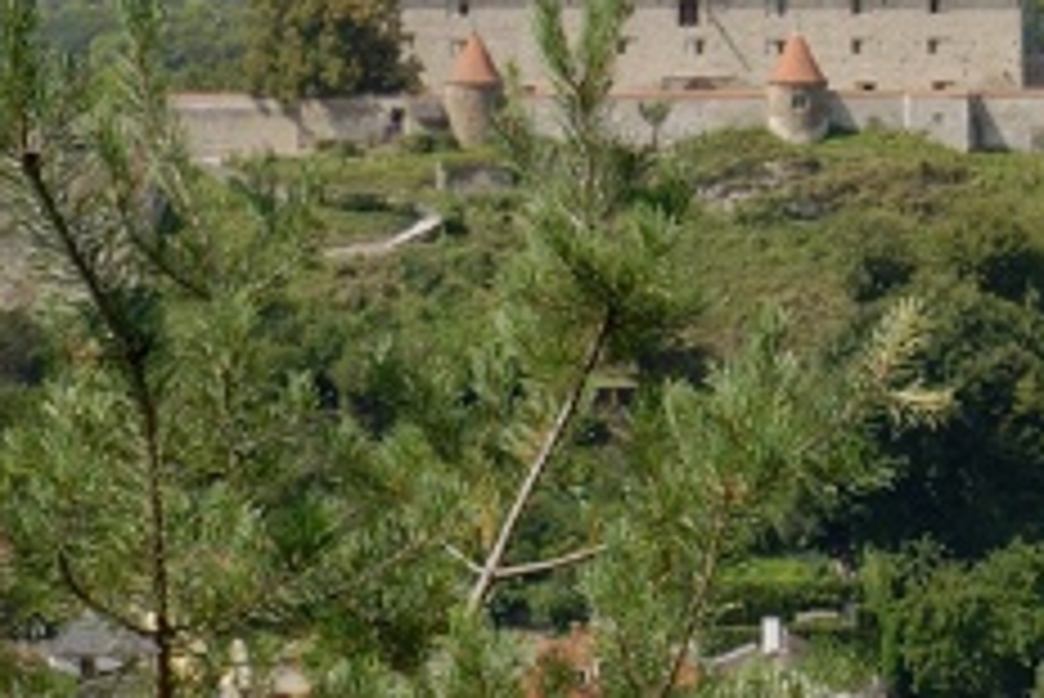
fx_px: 5948
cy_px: 45
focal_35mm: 205
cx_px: 1616
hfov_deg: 9.7
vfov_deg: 6.7
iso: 100
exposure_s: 1/250
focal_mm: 24
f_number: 8
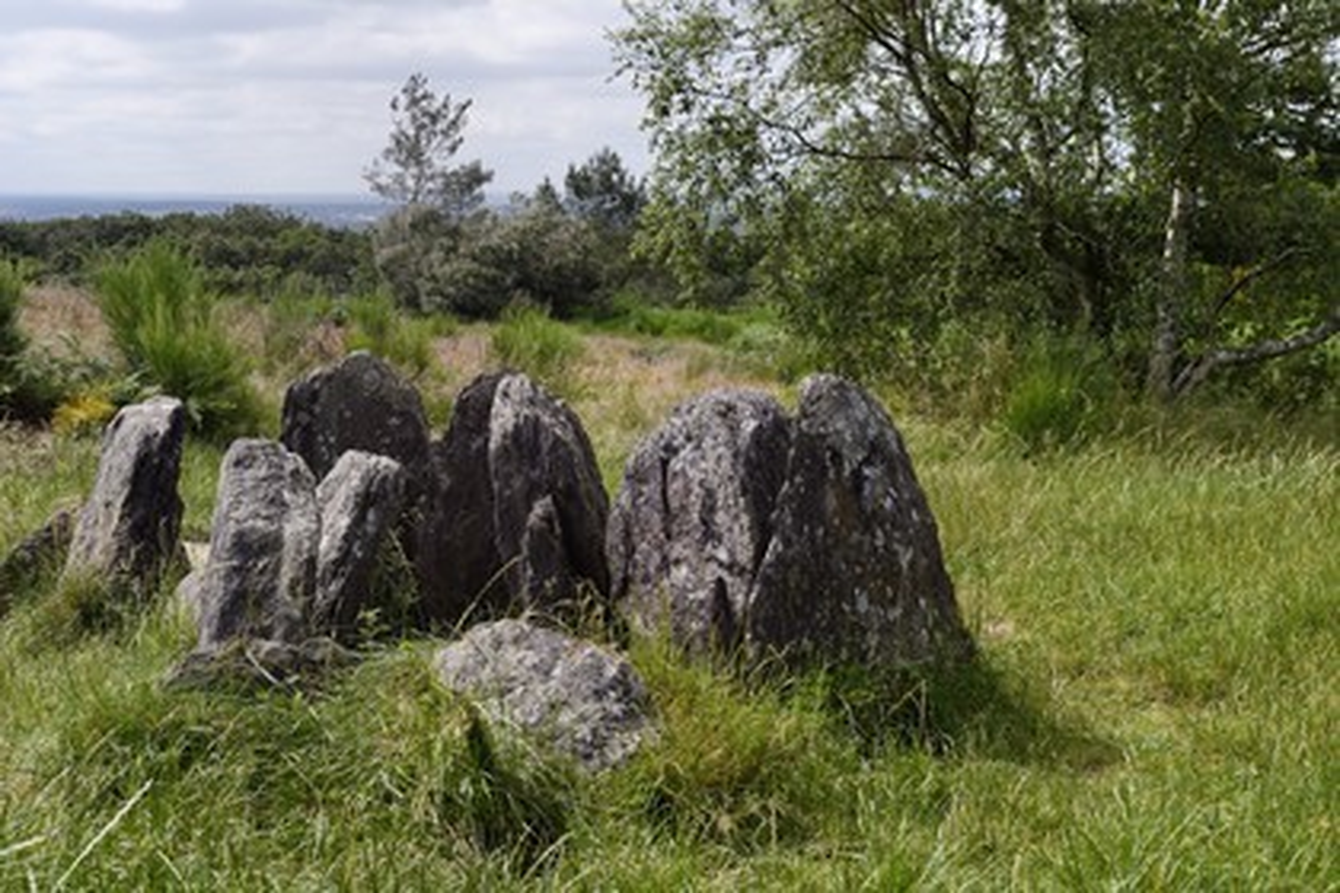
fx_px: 2047
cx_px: 670
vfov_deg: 24.6
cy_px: 446
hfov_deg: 36.2
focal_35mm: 55
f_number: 10
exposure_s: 1/250
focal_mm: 55
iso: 200
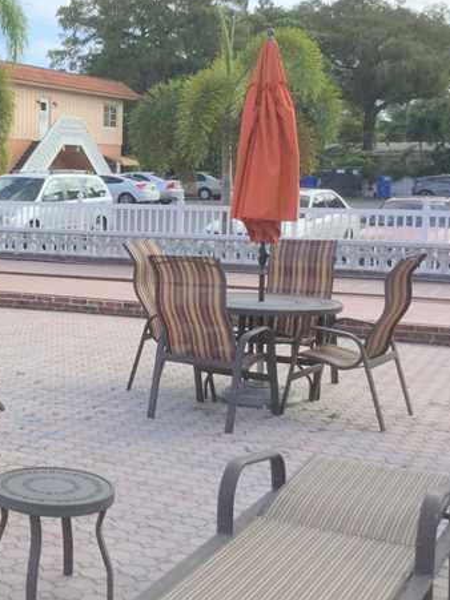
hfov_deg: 24.8
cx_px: -41
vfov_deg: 34.9
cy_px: 255
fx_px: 954
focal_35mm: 55
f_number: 2.4
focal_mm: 3.3
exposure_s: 1/1294
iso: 25
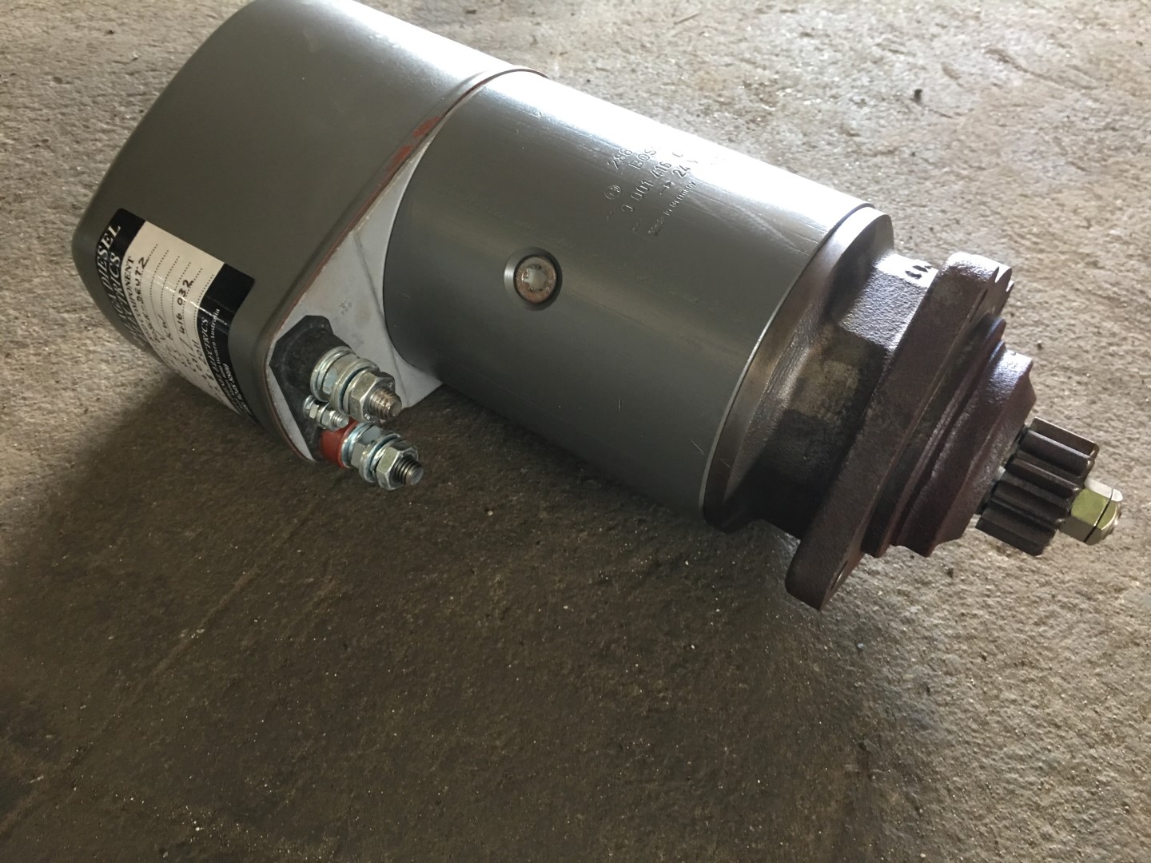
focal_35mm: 29
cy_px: 432
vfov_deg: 48.2
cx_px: 576
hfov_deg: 61.7
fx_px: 964
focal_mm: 4.15
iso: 80
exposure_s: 1/17
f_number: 2.2
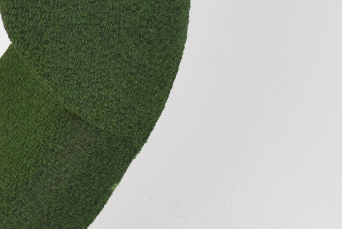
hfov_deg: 13.9
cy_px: 216
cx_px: -106
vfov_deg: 9.6
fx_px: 1350
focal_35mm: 142
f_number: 5.6
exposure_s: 1/125
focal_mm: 22
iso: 1600
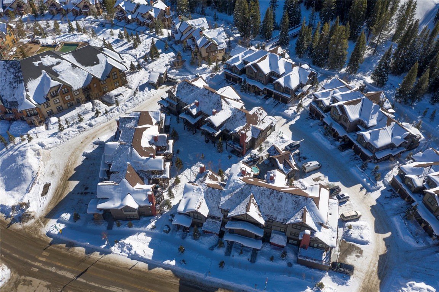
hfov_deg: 65.5
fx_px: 341
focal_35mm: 28
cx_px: 220
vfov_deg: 46.4
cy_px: 146
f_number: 4
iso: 100
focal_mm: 10.26
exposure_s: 1/1250
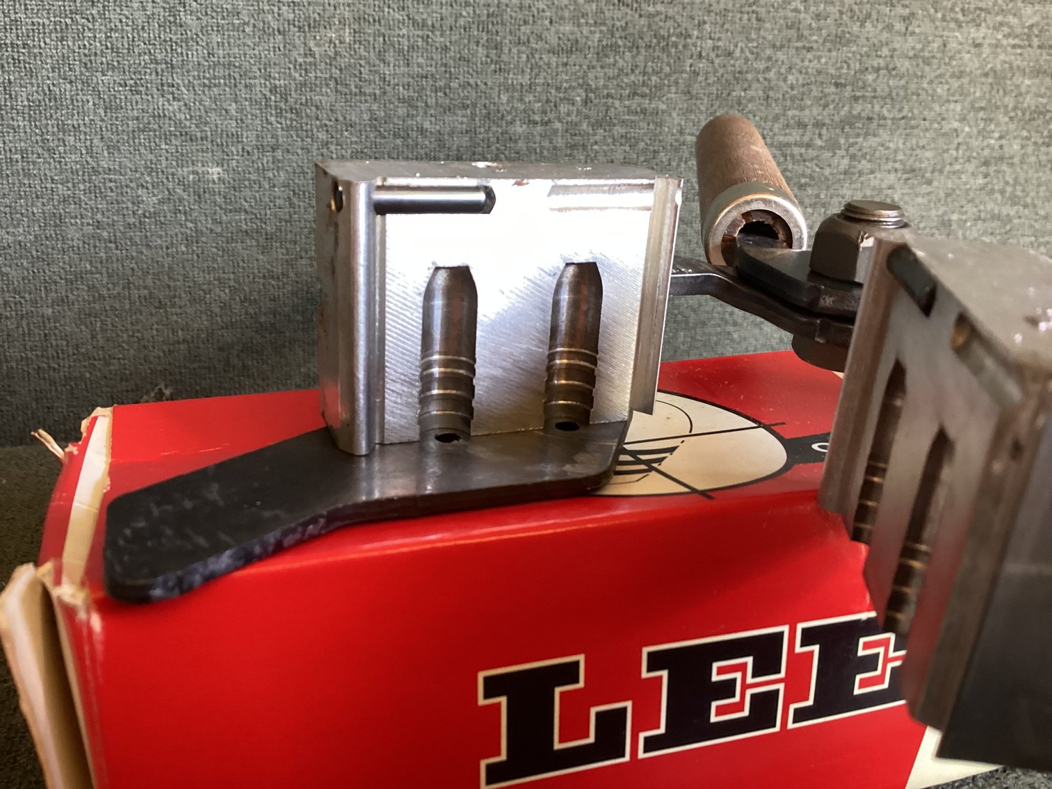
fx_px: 942
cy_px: 394
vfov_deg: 45.4
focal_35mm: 31
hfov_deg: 58.3
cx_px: 526
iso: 320
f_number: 2.4
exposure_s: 1/50
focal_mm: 3.3
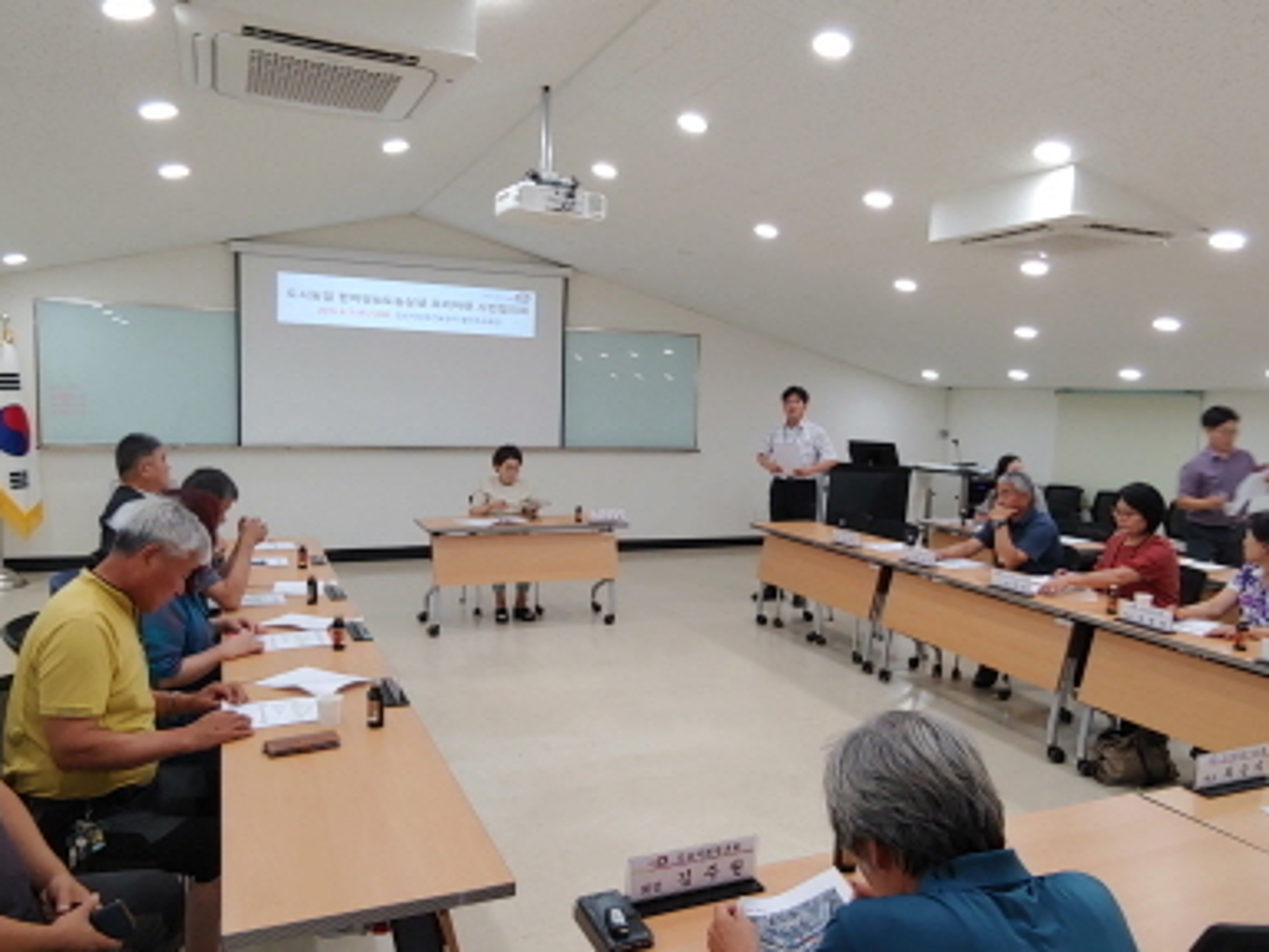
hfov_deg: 69.4
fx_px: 916
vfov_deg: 54.9
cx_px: 605
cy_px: 483
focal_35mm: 25
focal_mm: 2.18
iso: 50
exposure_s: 1/40
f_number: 1.9
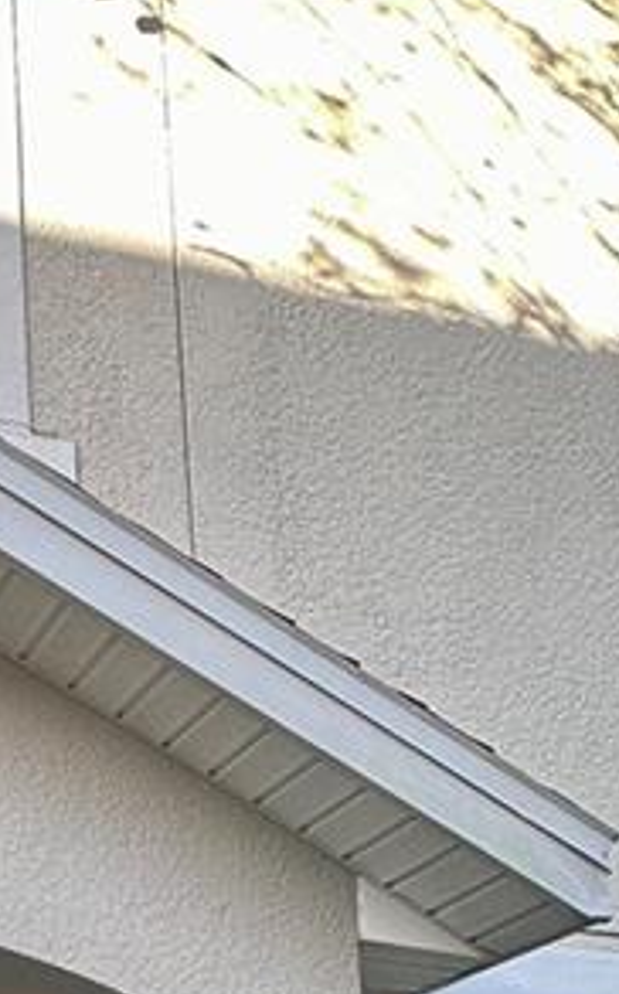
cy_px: 1178
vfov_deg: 29.1
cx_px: -7
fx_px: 1650
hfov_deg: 20.5
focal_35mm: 61
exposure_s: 1/99
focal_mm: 2.22
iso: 40
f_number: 2.2
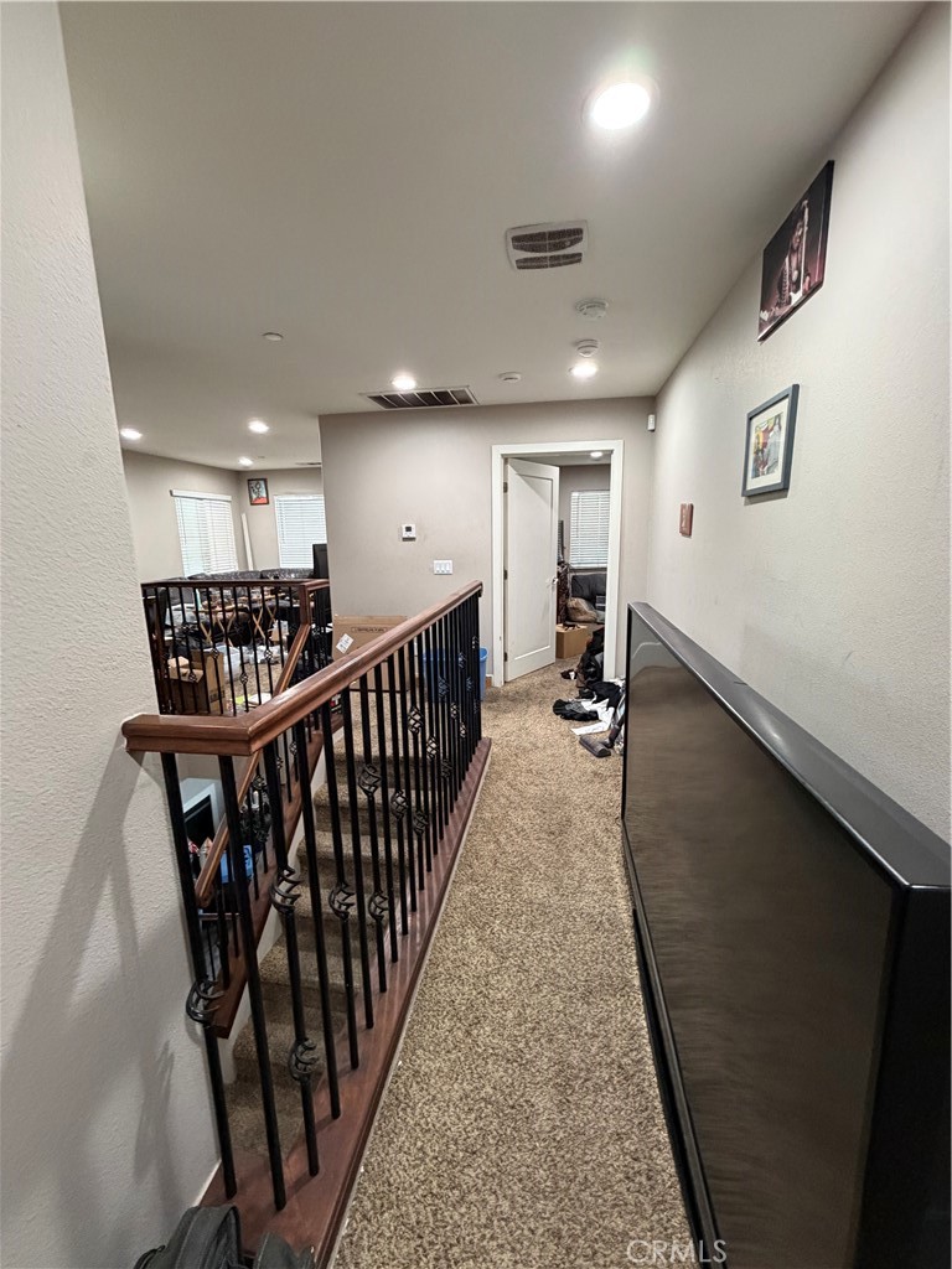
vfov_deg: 102.1
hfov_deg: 85.7
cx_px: 476
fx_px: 513
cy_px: 634
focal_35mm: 14
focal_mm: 2.22
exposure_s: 1/60
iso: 400
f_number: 2.2
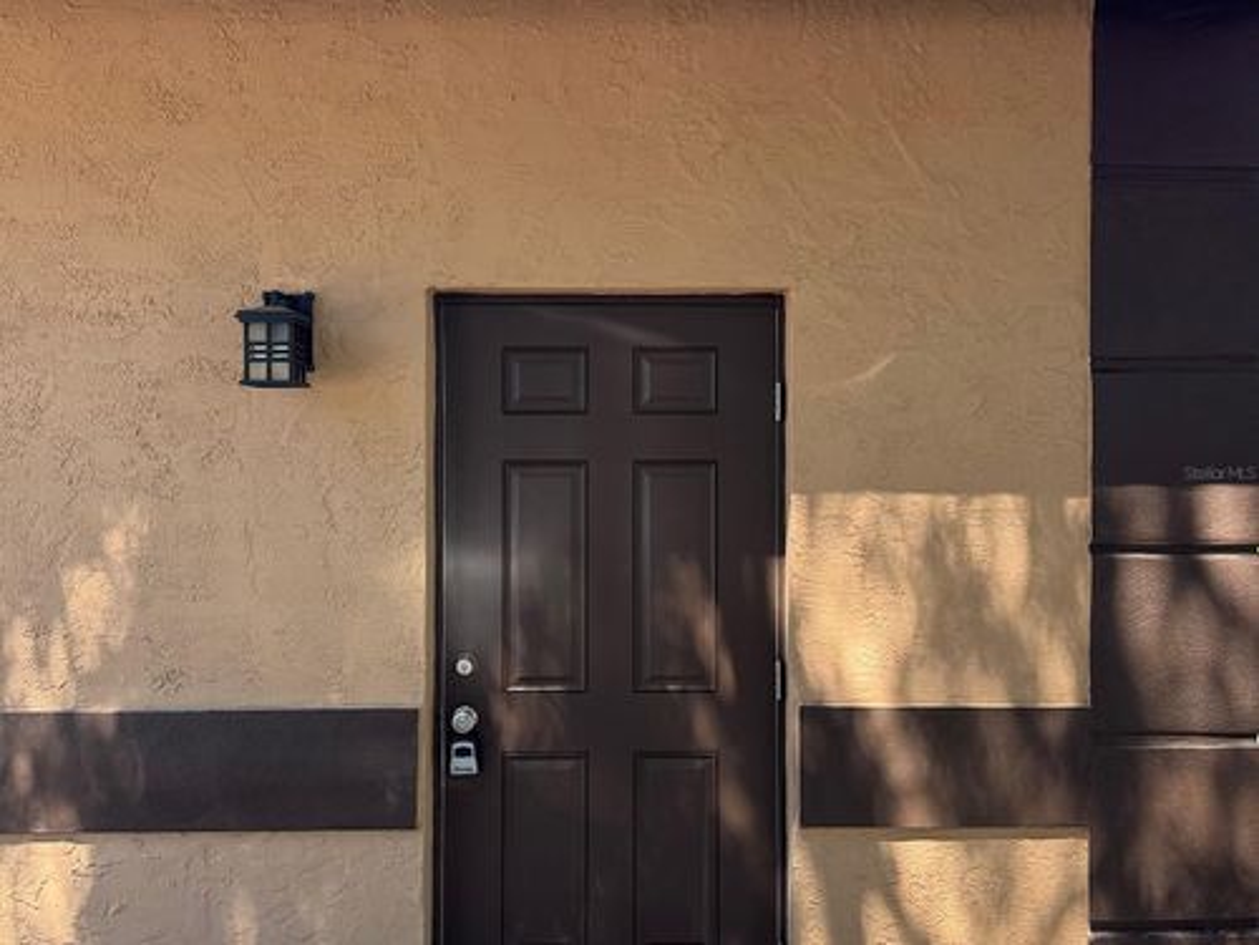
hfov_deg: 71.6
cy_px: 472
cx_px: 630
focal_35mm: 24
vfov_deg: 56.8
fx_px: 873
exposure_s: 1/531
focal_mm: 6.76
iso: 80
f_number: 1.78
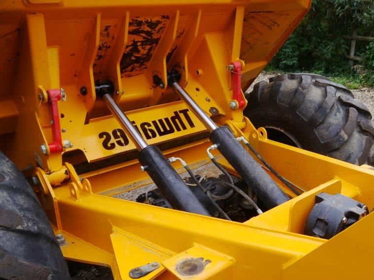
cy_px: 159
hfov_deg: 48.6
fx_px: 410
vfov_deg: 37.6
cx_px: 229
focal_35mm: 38
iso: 160
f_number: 4.5
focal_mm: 14
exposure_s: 1/160
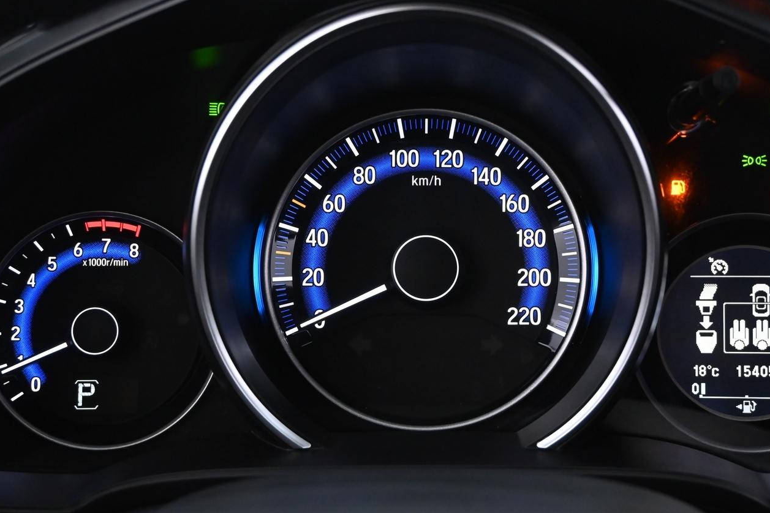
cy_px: 247
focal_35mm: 59
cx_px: 422
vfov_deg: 23.0
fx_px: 1261
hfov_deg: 33.9
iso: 2500
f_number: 4.8
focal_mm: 30.5
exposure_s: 1/25
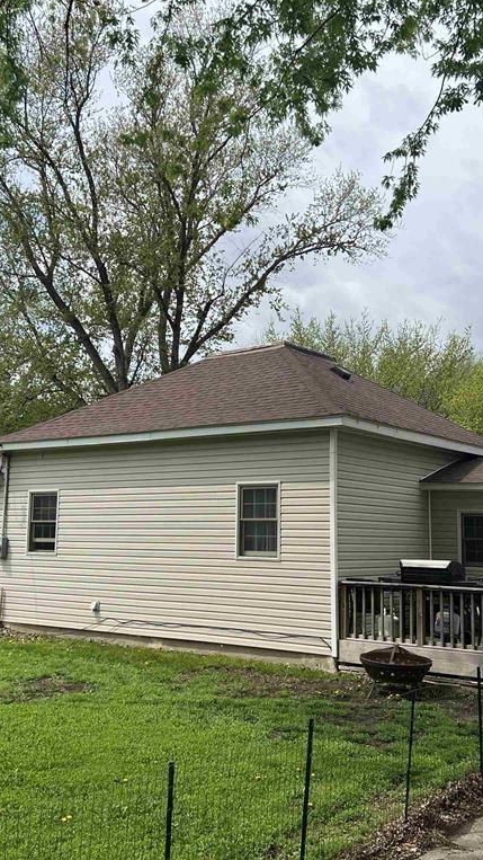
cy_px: 428
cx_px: 262
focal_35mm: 38
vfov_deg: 52.8
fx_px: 865
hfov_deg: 31.2
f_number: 1.5
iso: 50
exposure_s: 1/5882
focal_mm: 5.7
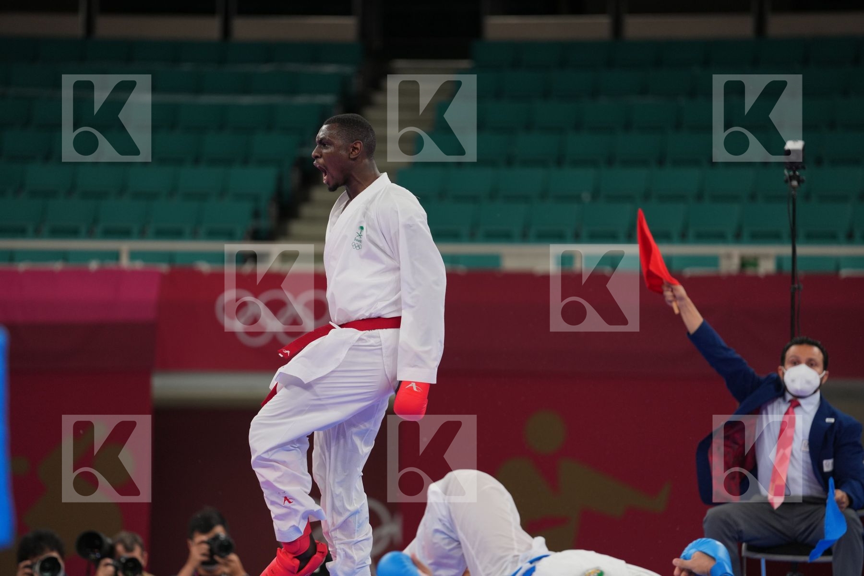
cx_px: 432
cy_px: 288
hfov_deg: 10.3
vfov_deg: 6.9
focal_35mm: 200
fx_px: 4800
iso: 640
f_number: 2.8
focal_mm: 200
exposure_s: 1/1000
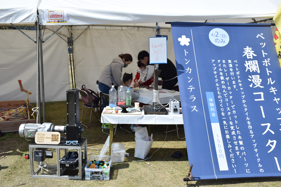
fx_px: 269
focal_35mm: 34
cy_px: 94
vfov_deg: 38.4
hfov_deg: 55.1
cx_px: 140
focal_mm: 23
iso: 125
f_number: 8
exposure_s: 1/250
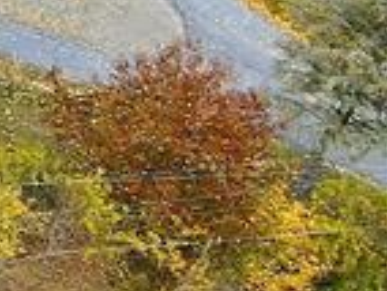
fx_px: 1937
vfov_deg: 8.2
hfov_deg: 8.3
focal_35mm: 173
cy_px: -264
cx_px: -1006
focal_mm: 4.5
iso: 100
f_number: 2.8
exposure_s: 1/80
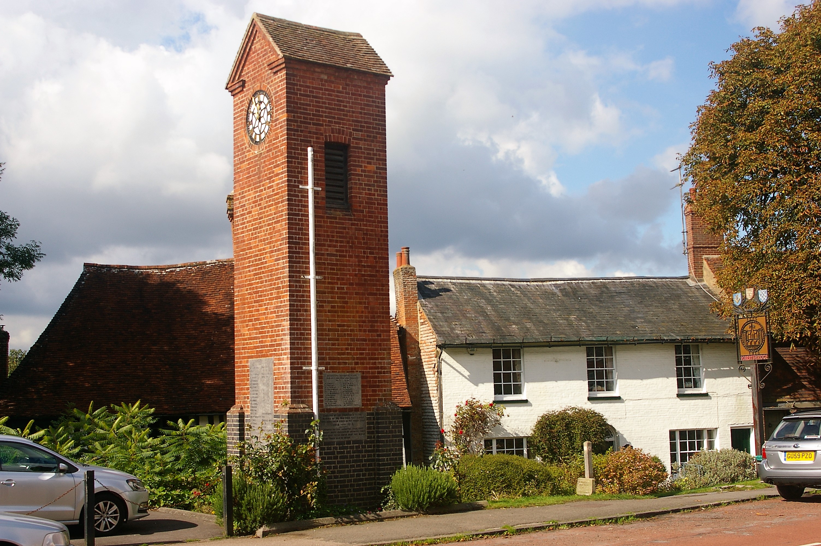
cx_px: 410
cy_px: 273
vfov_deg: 31.8
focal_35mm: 42
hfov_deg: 46.4
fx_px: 957
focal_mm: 28
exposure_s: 1/500
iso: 200
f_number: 8
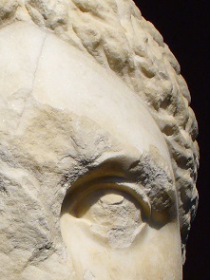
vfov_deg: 17.3
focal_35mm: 113
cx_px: 8
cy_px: 226
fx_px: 915
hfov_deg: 13.0
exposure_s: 1/30
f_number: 2.8
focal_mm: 6.1
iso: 125
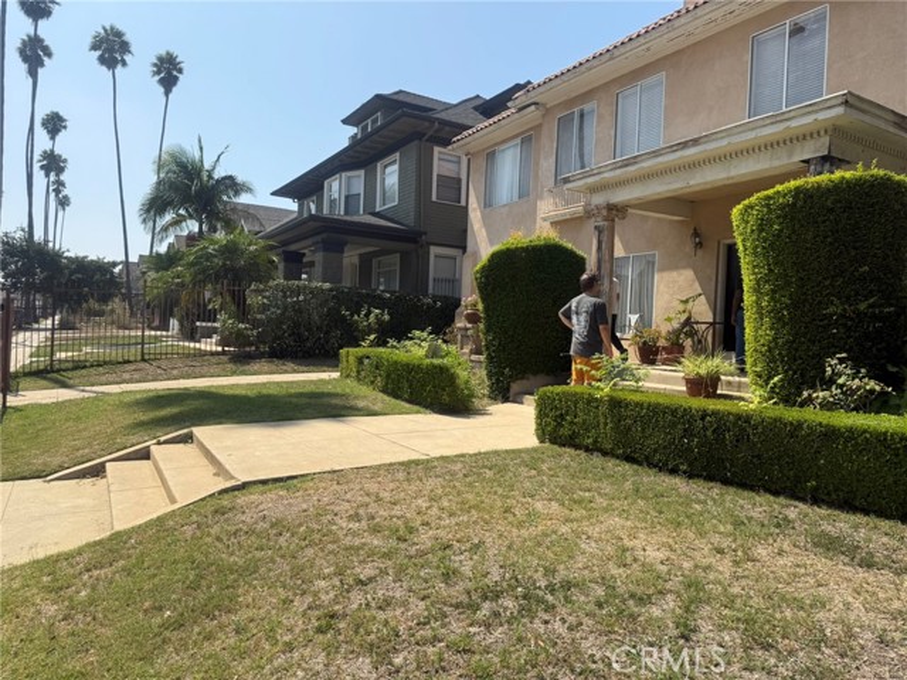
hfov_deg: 71.6
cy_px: 340
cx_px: 454
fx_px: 629
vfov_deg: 56.8
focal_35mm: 24
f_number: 1.78
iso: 80
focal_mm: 6.76
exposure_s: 1/4167
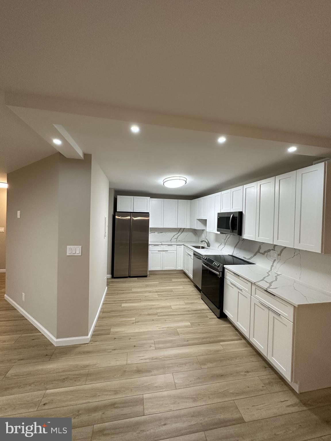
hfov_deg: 85.7
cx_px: 166
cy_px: 220
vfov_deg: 102.1
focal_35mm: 14
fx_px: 178
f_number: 2.2
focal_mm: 2.22
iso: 250
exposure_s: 1/120
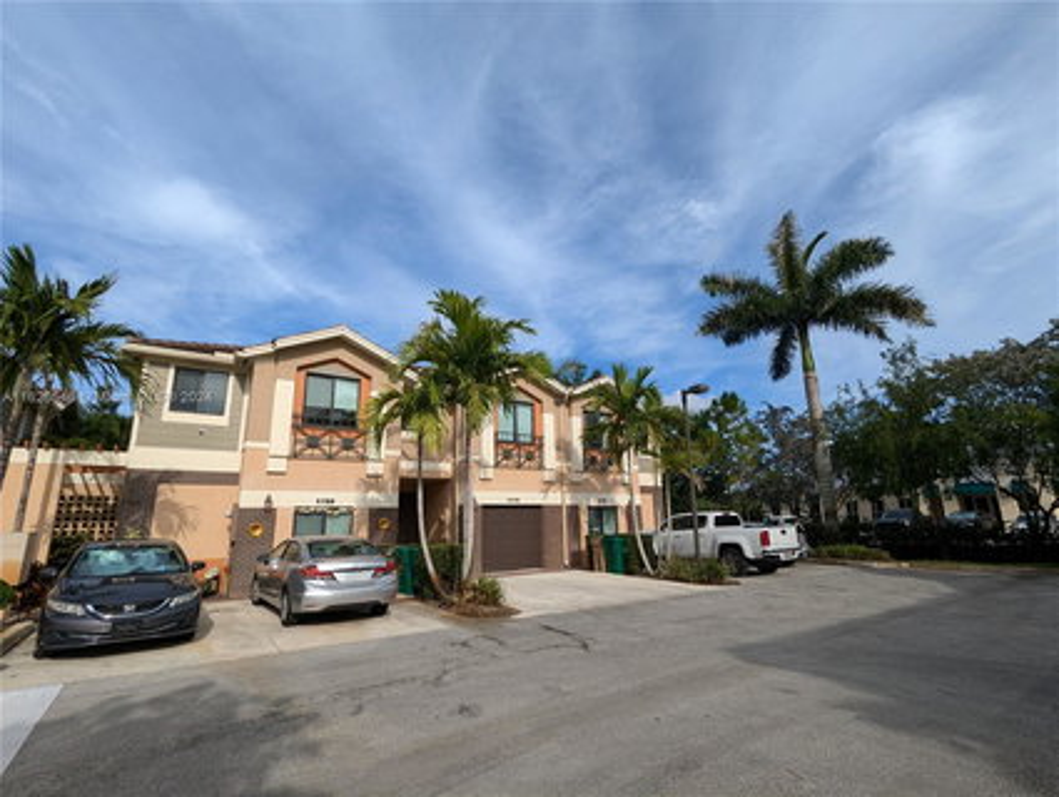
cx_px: 530
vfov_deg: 78.2
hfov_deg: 94.4
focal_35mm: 16
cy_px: 398
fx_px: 490
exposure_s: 1/1715
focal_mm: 2.35
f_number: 2.2
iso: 48
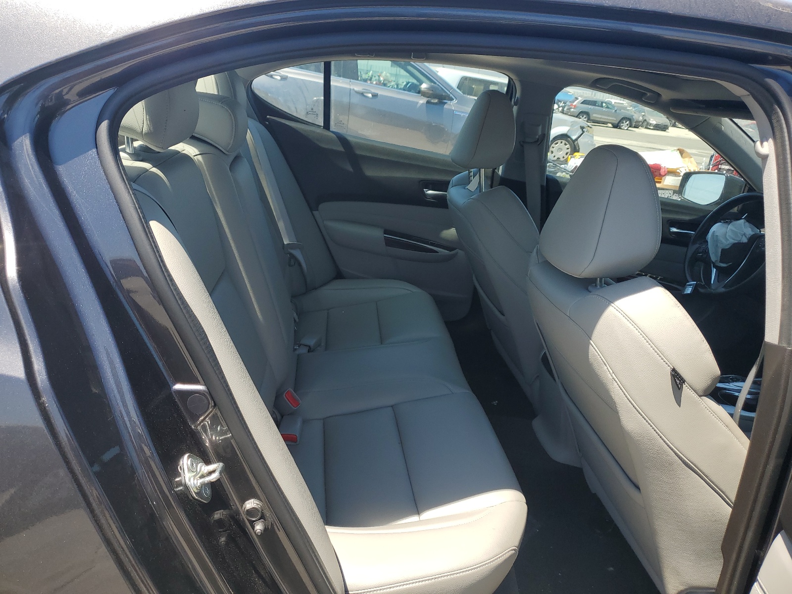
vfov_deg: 53.1
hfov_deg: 67.3
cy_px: 297
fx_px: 595
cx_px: 396
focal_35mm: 26
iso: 50
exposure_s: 1/1250
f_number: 1.5
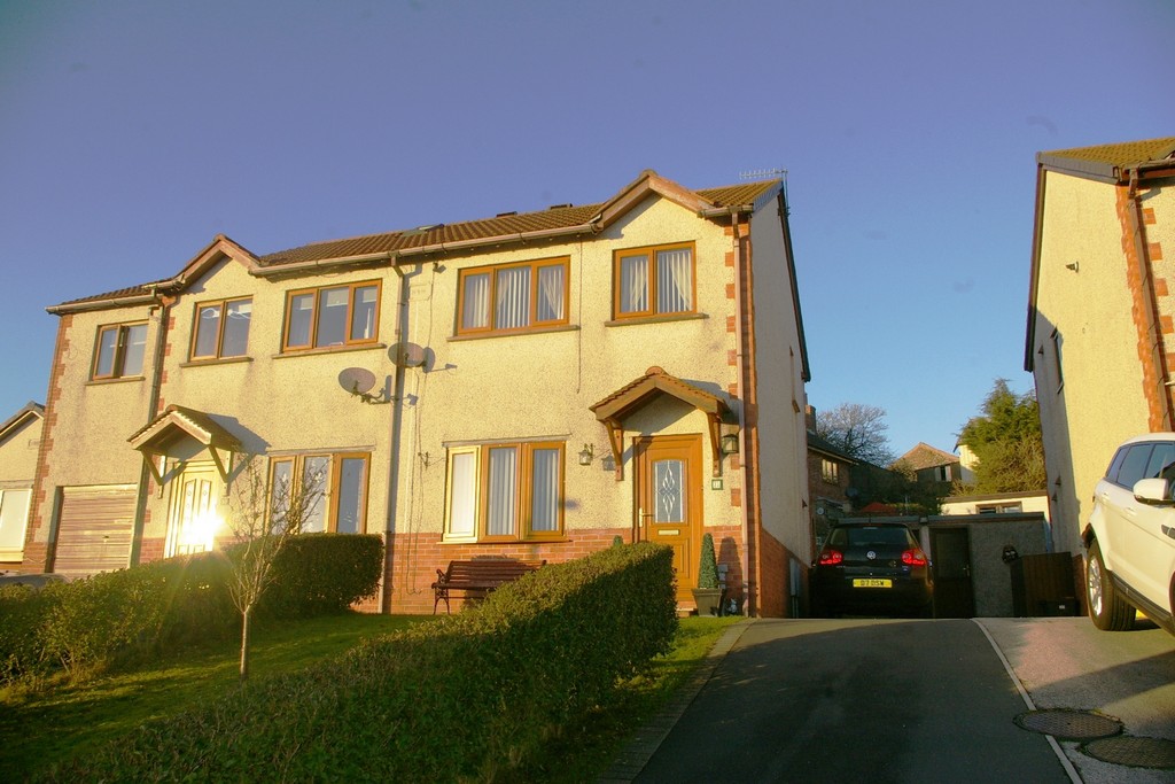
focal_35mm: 27
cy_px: 392
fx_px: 881
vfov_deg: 47.9
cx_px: 588
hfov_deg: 67.4
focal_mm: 18
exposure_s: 1/180
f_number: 11
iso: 200
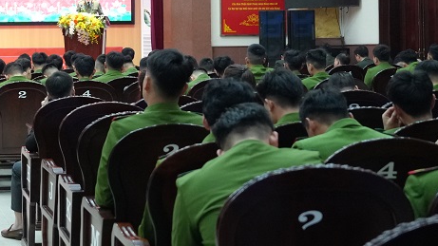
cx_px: -70
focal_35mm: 90
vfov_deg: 13.4
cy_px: 47
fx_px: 1045
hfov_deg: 22.1
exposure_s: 1/160
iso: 2500
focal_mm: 24
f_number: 2.8
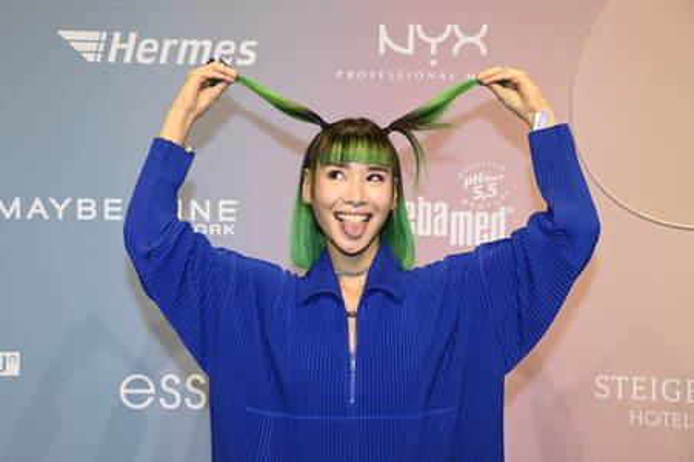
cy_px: 231
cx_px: 347
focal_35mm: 62
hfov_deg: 32.4
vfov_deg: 21.9
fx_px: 1194
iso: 800
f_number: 5.6
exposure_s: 1/250
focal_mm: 62
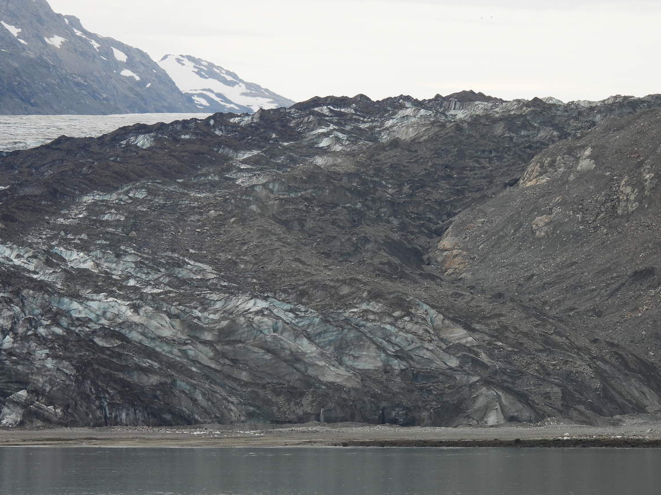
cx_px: 325
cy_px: 256
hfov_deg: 7.4
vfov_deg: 5.6
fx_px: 5079
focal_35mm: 266
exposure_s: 1/400
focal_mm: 42.8
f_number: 4.5
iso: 100
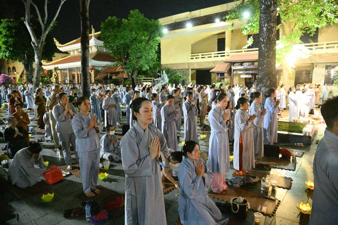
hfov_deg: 73.8
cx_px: 169
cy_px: 112
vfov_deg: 53.0
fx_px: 225
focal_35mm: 24
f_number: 4
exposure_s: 1/200
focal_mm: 24
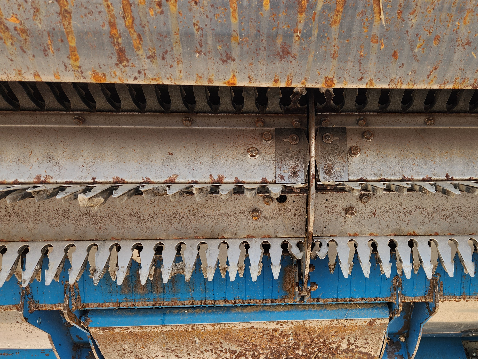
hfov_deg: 57.4
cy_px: 233
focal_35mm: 31
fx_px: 428
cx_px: 308
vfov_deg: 44.9
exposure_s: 1/187
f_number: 1.8
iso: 20
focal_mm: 5.4
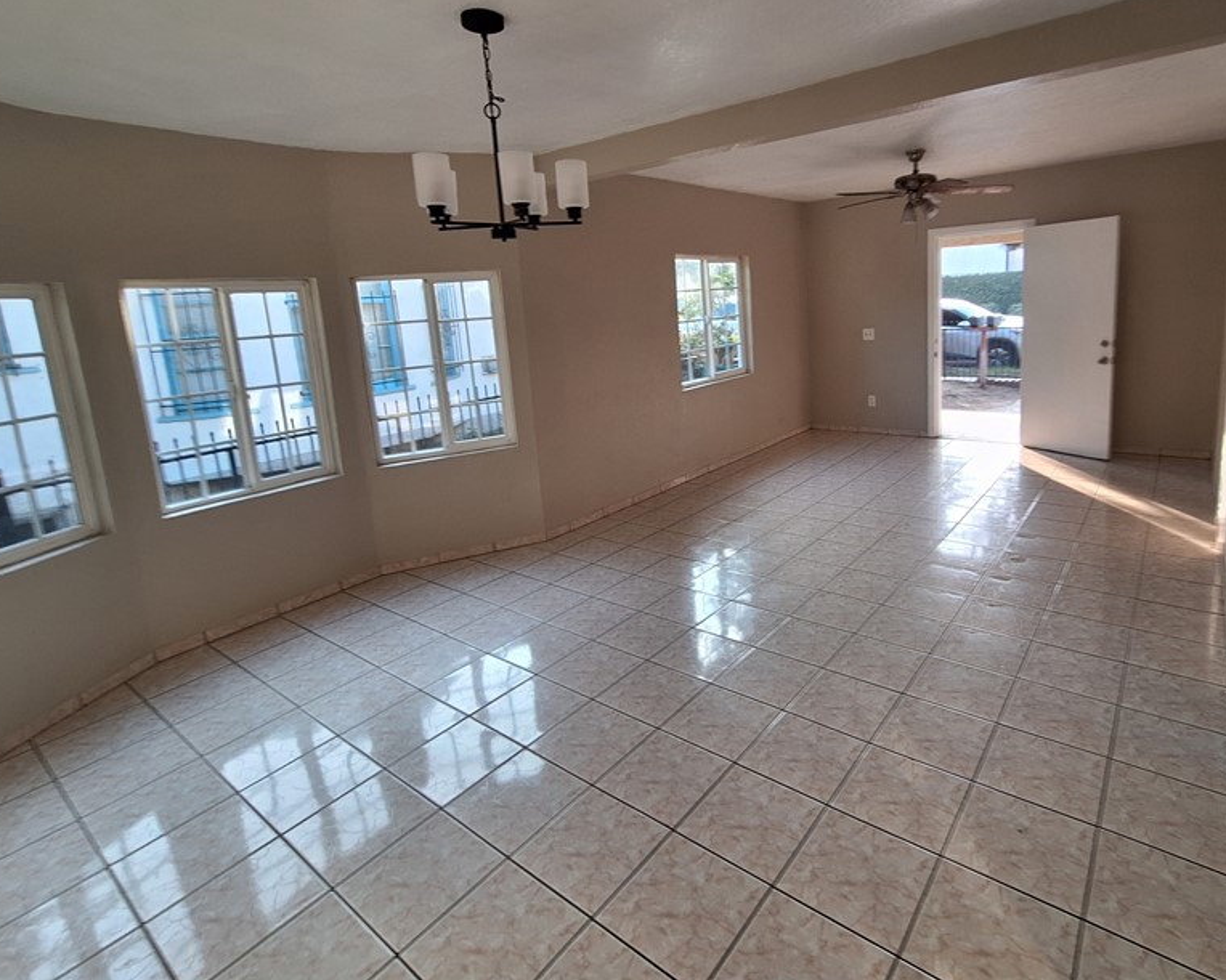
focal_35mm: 17
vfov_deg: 76.3
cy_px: 403
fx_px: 617
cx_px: 695
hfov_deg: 89.1
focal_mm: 1.74
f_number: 2.2
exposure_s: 1/40
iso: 50
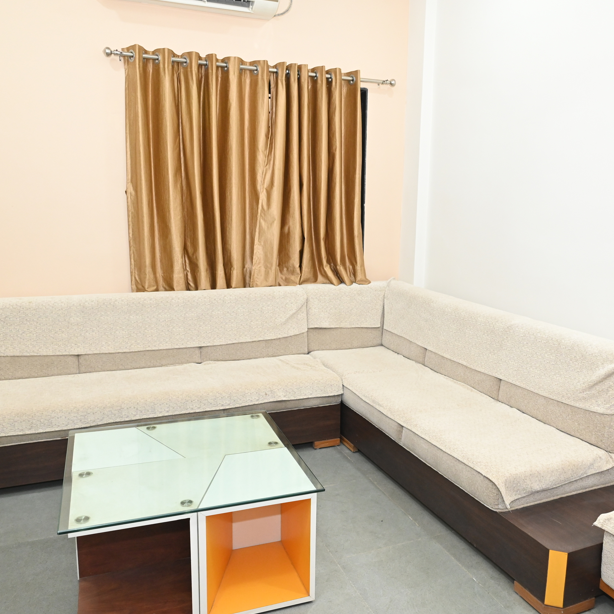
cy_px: 309
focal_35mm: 31
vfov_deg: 52.5
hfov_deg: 52.3
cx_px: 352
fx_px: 622
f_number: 5.6
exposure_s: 1/160
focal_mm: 24
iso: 3200
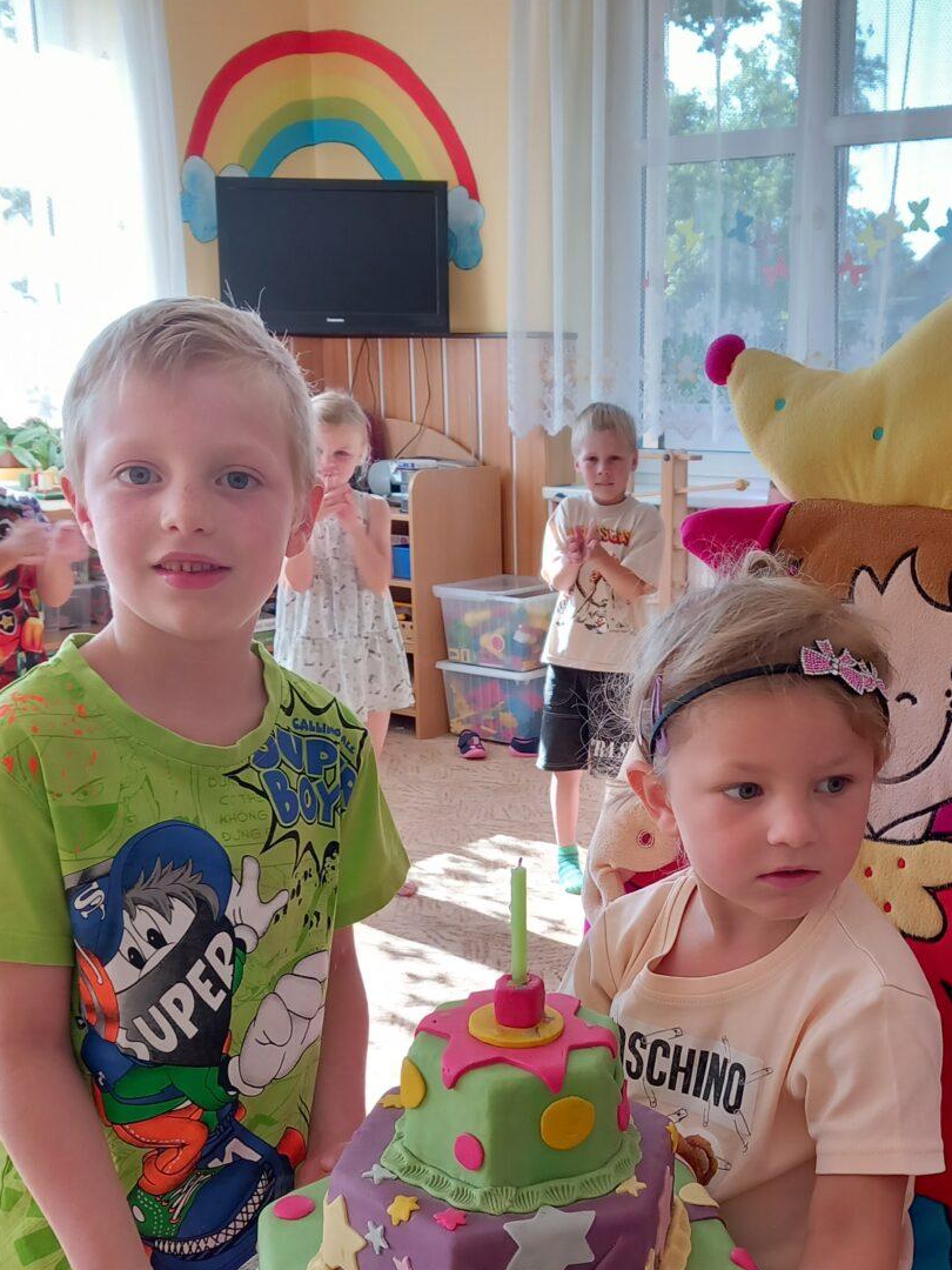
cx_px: 644
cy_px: 821
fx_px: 1467
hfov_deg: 35.6
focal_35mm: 40
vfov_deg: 46.2
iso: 80
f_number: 1.8
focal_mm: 4
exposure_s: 1/50
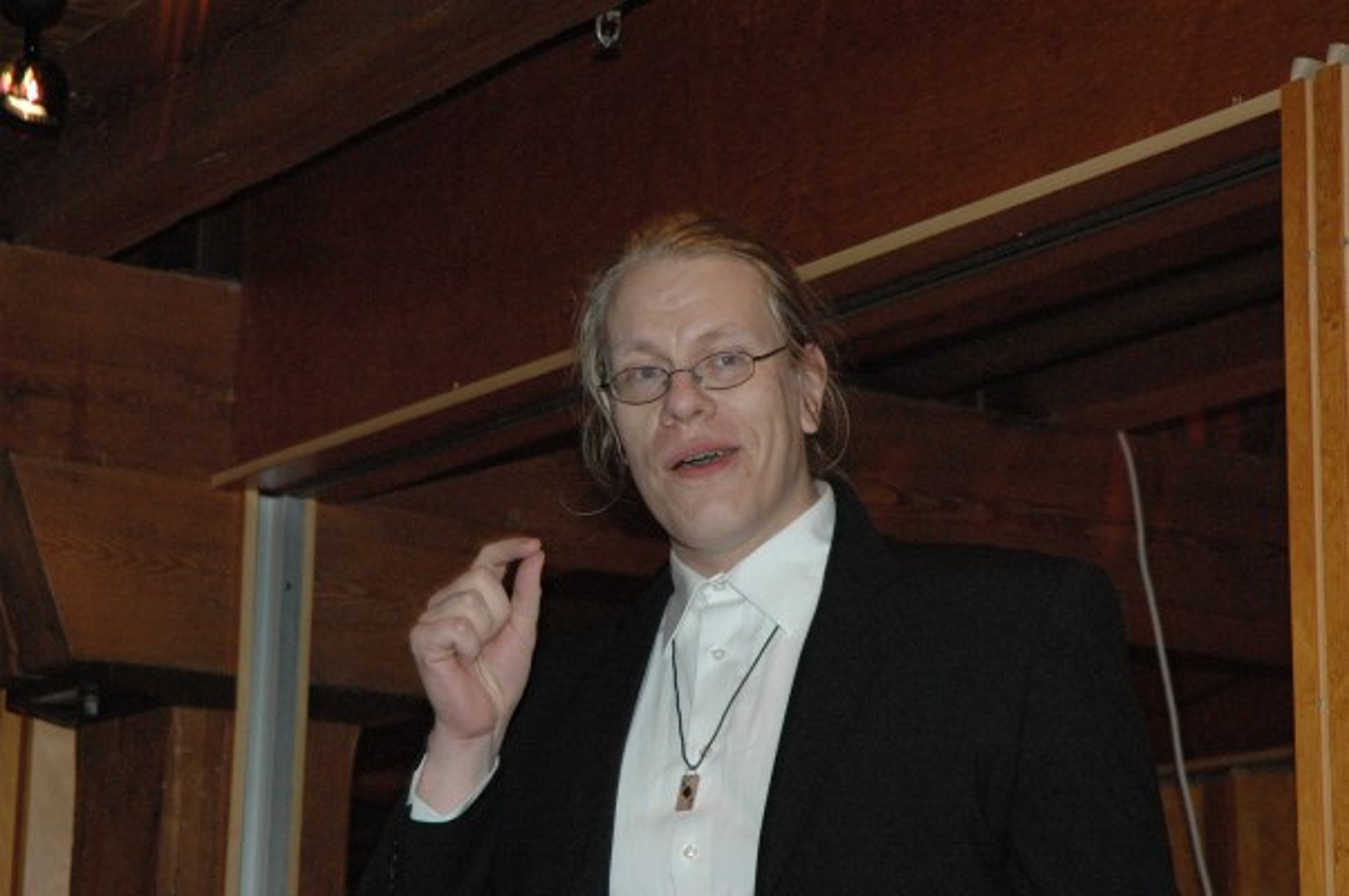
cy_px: 448
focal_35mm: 98
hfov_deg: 20.9
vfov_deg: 14.0
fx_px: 3650
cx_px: 674
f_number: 7.1
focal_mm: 65
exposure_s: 1/60
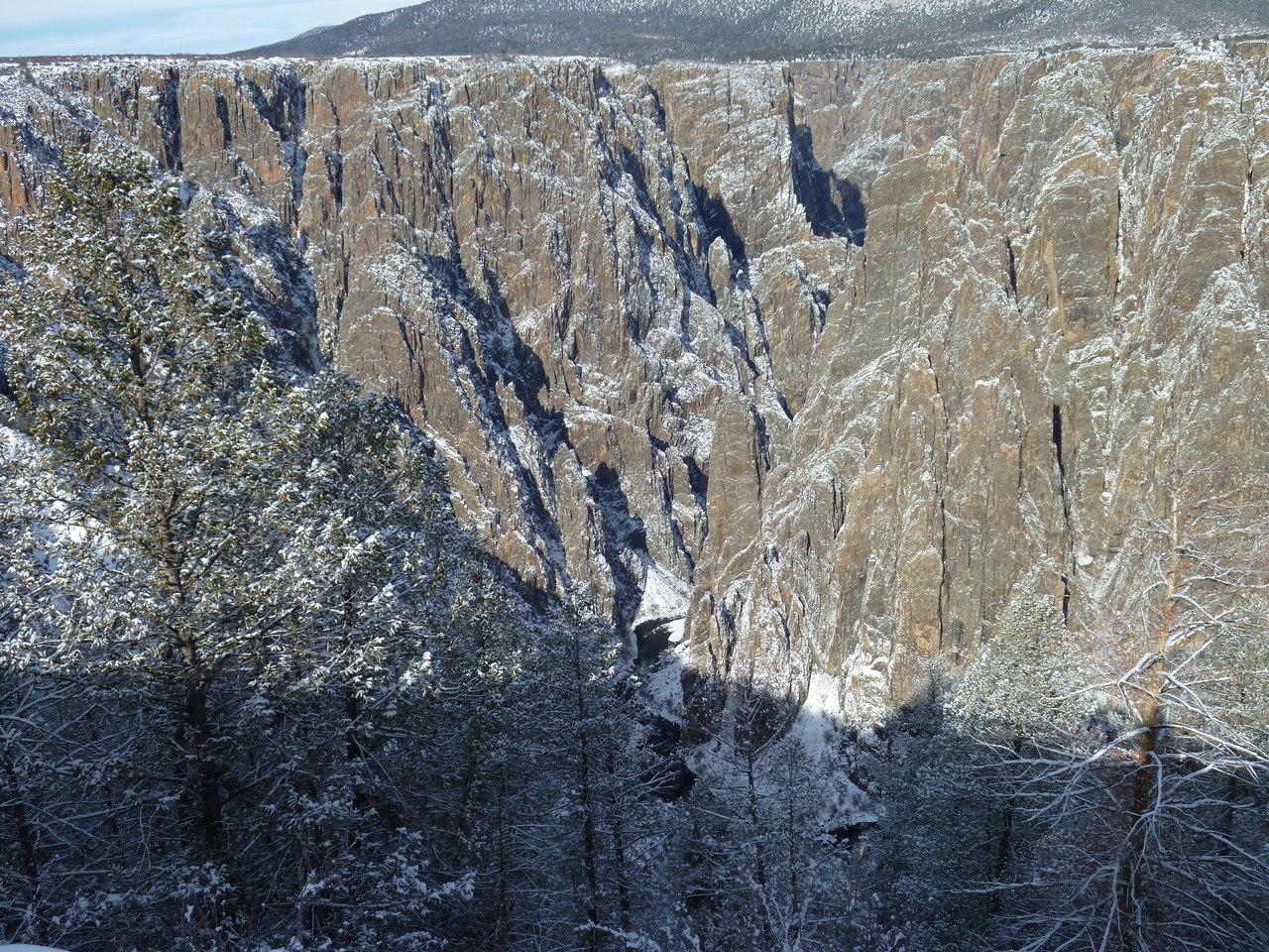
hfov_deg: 52.6
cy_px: 476
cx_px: 634
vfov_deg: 40.7
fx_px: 1283
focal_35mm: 35
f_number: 3.8
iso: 80
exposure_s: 1/500
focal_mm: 6.3
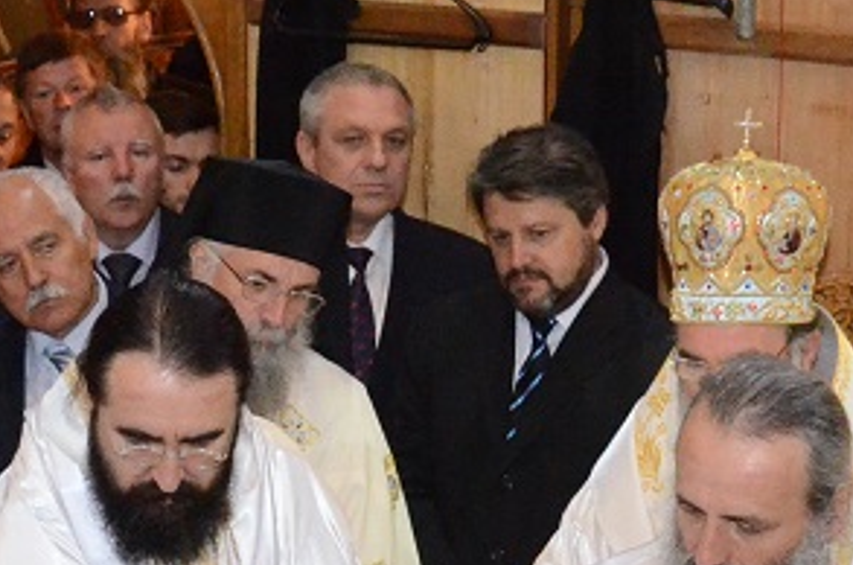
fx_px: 3051
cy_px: 760
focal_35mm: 129
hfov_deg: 15.9
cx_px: 384
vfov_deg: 10.3
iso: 5000
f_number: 5
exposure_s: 1/80
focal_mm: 21
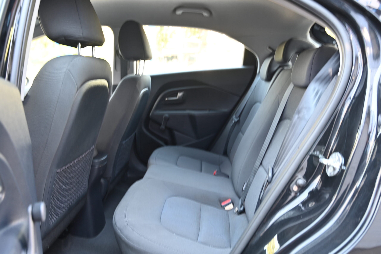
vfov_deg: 43.6
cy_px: 127
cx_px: 190
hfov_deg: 61.9
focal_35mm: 30
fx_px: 317
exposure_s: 1/20
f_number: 4
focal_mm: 30
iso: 200
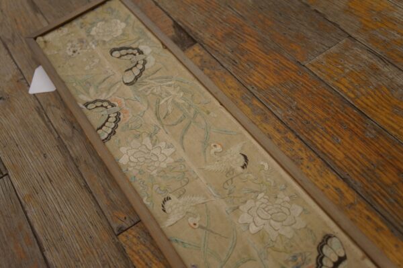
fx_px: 487
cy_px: 134
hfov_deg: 45.0
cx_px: 202
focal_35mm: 44
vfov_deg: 30.8
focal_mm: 29
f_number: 4
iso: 500
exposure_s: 1/60
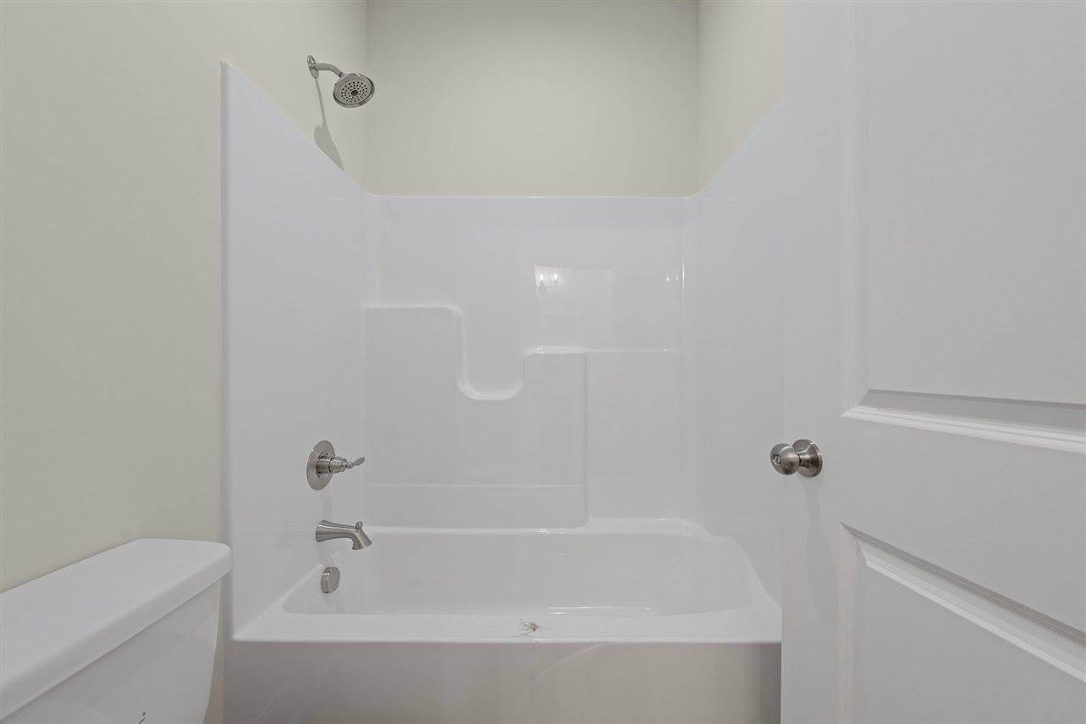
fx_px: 392
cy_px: 362
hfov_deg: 108.3
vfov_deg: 85.4
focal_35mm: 13
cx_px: 543
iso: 400
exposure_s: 1/6
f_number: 7.1
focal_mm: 13
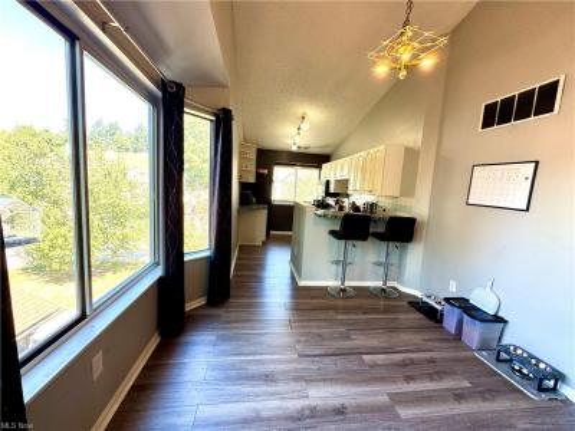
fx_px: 233
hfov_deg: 102.1
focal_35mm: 14
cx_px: 288
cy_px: 216
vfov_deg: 85.7
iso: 125
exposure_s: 1/99
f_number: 2.2
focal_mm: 2.22
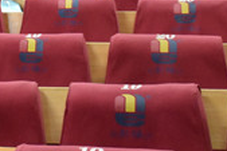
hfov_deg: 8.4
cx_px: -291
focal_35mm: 226
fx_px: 1426
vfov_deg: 6.0
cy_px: -102
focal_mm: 30
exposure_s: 1/60
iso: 3200
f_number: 4
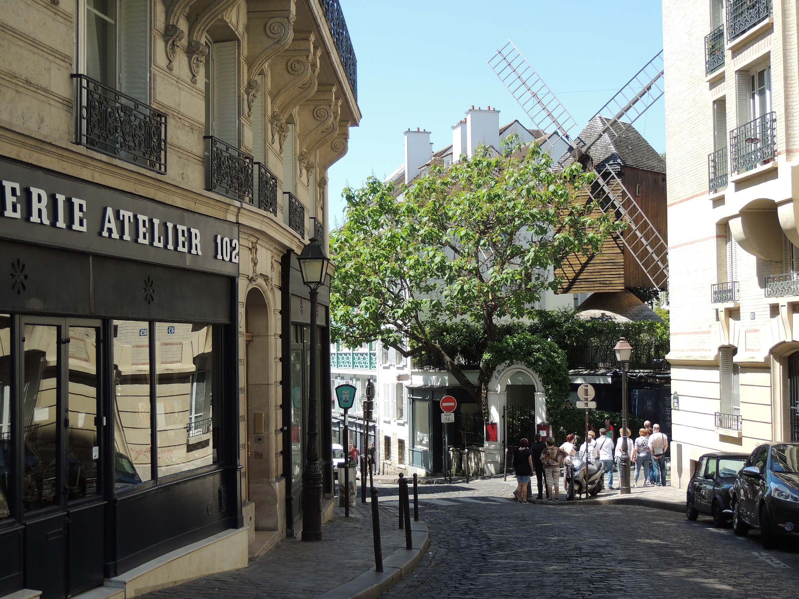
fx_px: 1154
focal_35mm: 50
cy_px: 300
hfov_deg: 38.2
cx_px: 400
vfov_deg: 29.1
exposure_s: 1/400
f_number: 3.6
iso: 100
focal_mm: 8.9
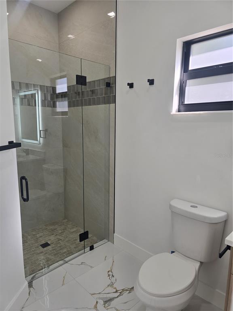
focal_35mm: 23
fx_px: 206
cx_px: 116
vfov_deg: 73.9
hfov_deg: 58.9
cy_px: 156
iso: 20
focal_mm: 6.3
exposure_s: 1/62.3
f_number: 1.7
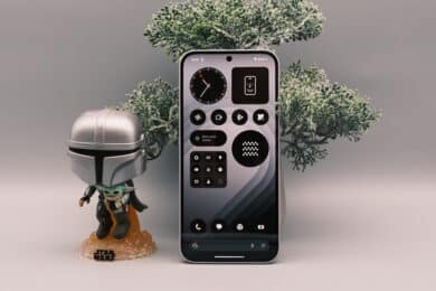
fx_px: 618
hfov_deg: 38.9
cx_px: 218
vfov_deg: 26.5
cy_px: 146
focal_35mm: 51
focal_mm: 34.3
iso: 1000
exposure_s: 1/105
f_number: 9
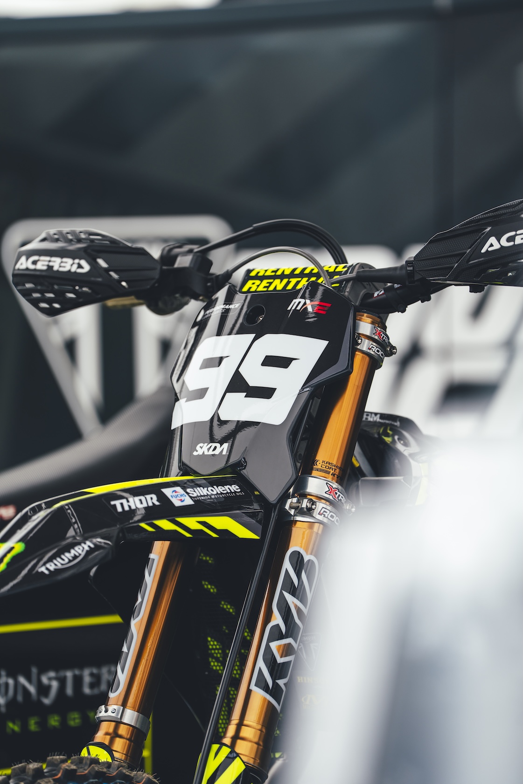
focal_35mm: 200
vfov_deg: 10.3
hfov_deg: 6.9
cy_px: 392
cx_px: 262
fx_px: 4359
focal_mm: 200
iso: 100
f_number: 2.8
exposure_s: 1/500
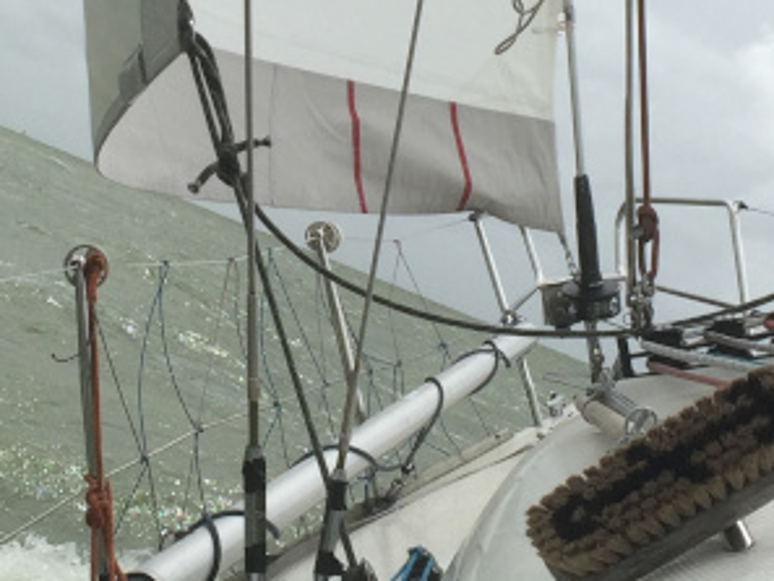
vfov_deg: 17.9
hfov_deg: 24.8
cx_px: 201
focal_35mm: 78
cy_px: -125
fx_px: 1745
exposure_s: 1/3049
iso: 32
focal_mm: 4.15
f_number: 2.2
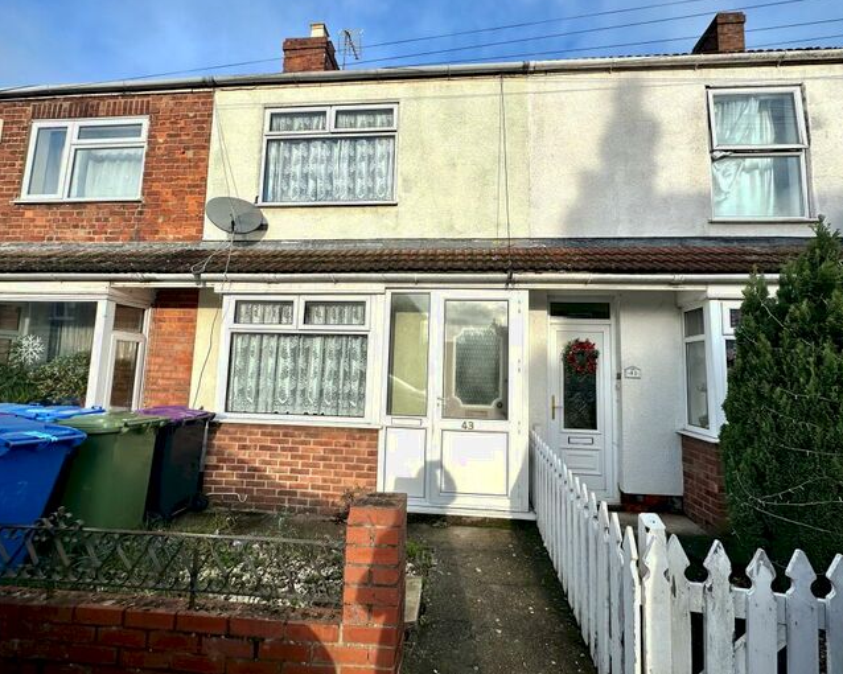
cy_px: 332
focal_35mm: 15
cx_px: 437
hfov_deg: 96.8
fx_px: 374
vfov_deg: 84.0
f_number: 2.2
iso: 40
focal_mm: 2.22
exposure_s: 1/1855
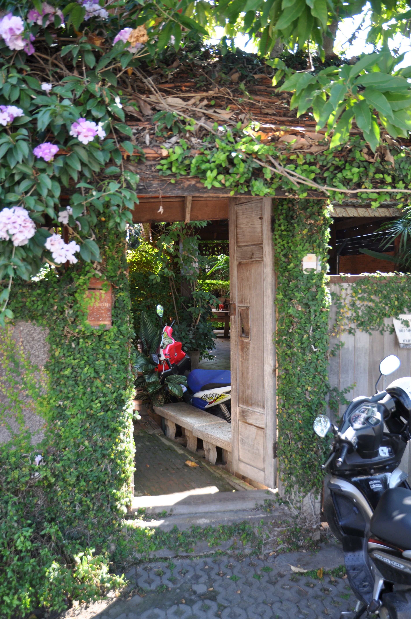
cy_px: 310
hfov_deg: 43.5
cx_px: 206
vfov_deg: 62.0
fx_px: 515
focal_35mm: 30
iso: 200
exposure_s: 1/80
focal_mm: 20
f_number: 4.5
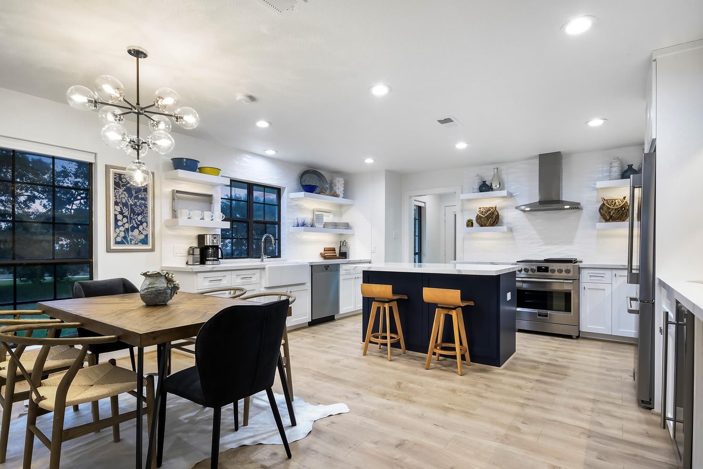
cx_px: 353
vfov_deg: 65.8
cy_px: 245
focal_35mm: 19
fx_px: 363
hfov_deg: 88.2
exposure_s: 1/100
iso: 320
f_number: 5
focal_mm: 11
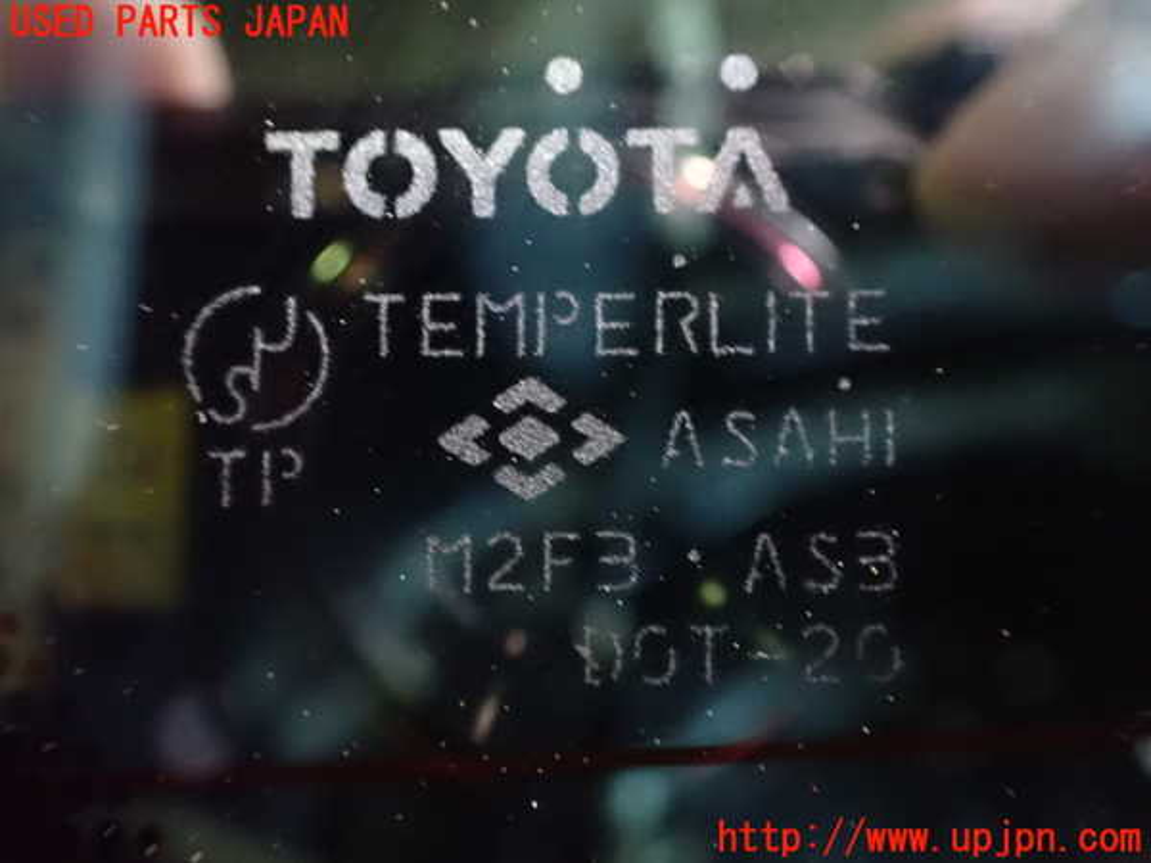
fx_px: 998
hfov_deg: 60.0
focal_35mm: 30
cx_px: 576
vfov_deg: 46.8
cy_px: 432
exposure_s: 1/20
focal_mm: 5.4
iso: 1600
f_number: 2.3
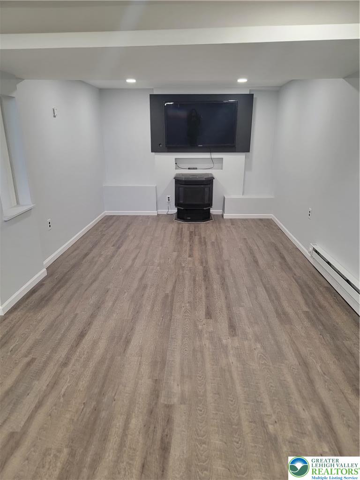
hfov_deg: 56.8
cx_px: 180
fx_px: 333
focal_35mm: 24
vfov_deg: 71.6
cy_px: 240
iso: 160
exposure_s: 1/60
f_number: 1.8
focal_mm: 6.7
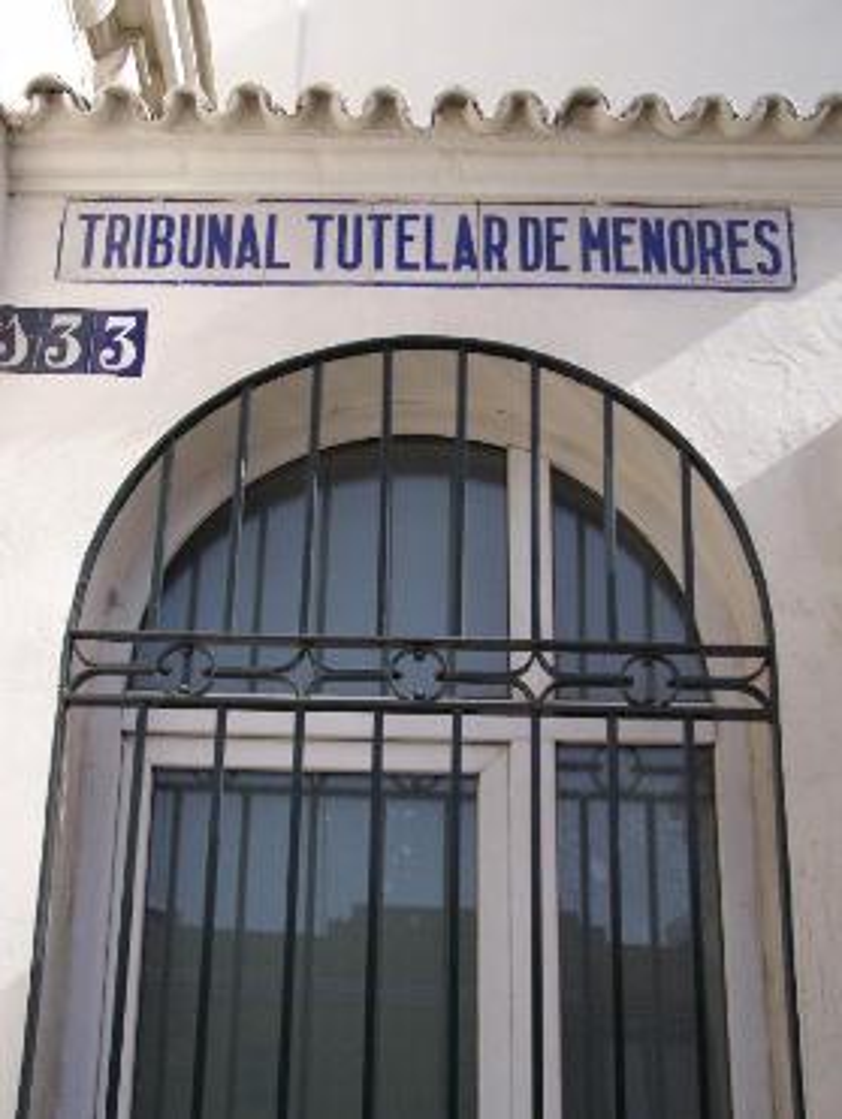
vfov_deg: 32.7
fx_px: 1910
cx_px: 421
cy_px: 560
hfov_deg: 24.9
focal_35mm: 59
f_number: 3.1
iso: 80
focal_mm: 9.8
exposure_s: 1/800
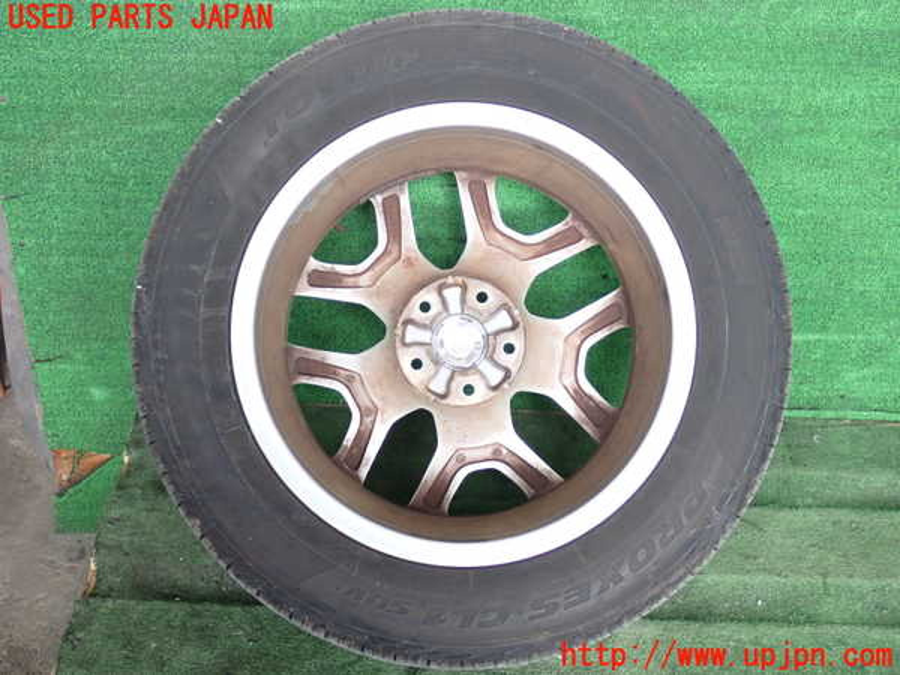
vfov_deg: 29.1
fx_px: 1300
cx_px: 450
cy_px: 338
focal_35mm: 50
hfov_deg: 38.2
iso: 500
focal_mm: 9.01
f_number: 3.2
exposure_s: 1/125
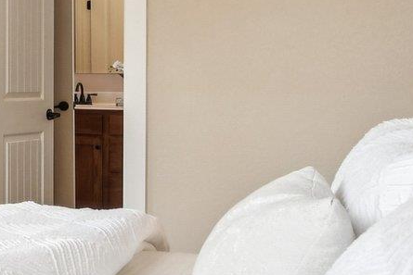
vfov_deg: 19.5
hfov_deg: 21.2
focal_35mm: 69
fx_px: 792
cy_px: 50
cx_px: -303
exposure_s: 1/80
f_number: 8
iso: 400
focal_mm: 10
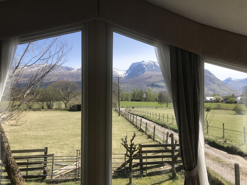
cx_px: 124
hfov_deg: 63.4
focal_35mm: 28
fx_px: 200
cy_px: 92
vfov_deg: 49.7
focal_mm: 3.99
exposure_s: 1/1451
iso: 20
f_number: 1.8
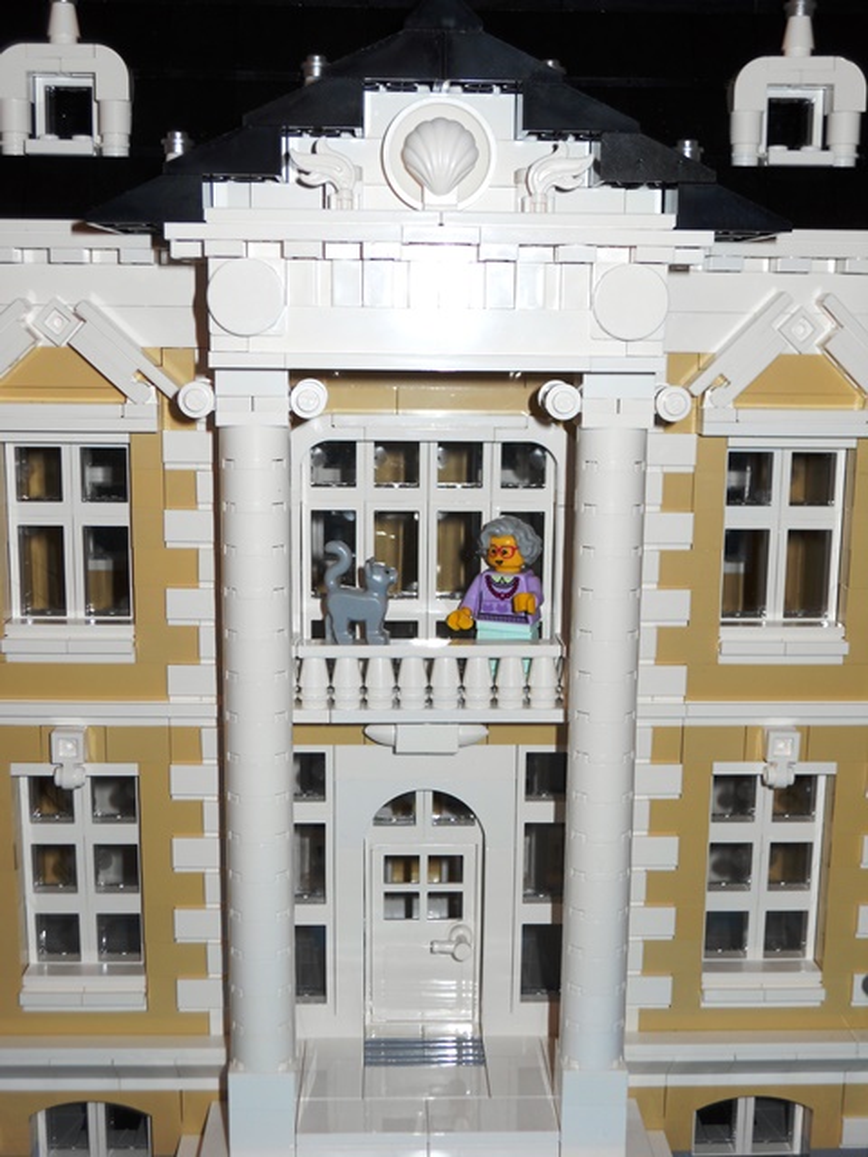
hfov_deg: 35.1
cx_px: 434
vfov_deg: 45.8
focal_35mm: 41
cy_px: 578
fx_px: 1371
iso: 80
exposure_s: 1/30
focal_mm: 7.3
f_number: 3.2
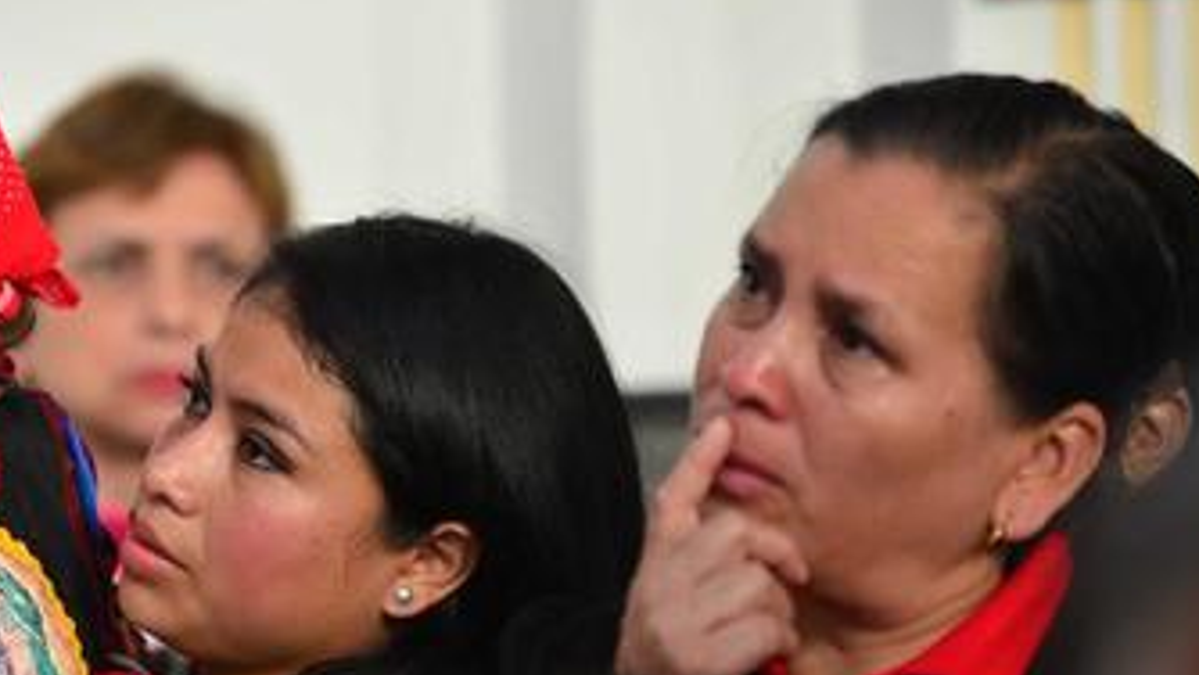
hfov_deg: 7.8
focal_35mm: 275
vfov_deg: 4.4
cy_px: 327
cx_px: 420
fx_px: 8744
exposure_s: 1/125
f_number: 2.8
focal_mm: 175
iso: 800
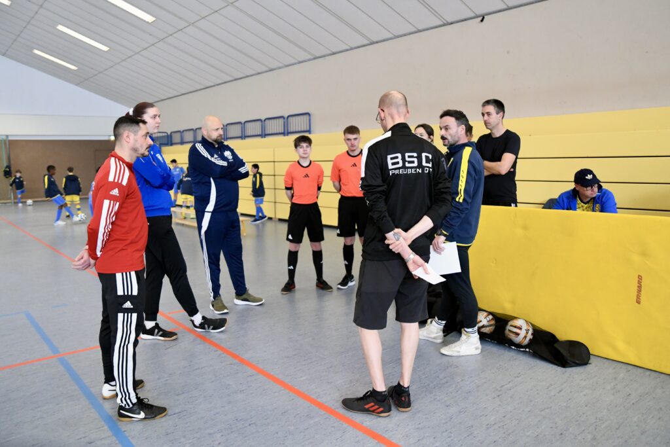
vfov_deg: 53.1
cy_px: 224
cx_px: 335
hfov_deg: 73.7
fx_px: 447
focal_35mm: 24
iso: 5000
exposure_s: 1/800
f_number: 2.8
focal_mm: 24
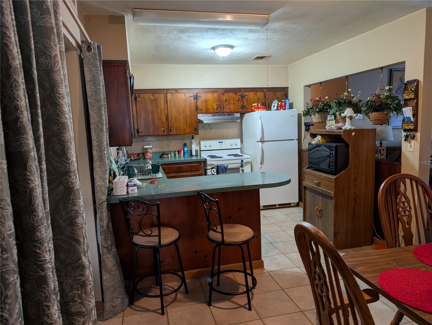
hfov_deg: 71.5
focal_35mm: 24
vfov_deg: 56.9
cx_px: 216
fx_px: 300
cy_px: 162
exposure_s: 1/40
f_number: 1.68
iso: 23
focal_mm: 6.9
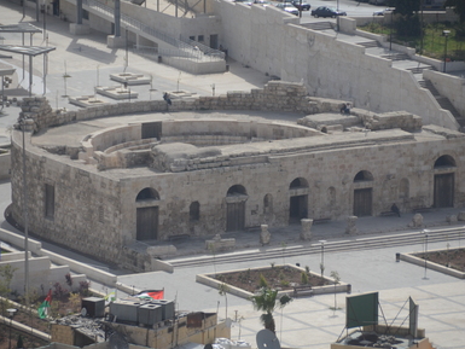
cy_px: 174
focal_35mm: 329
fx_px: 4421
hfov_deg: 6.0
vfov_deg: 4.5
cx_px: 248
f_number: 6.3
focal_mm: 200
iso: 400
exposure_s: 1/2500
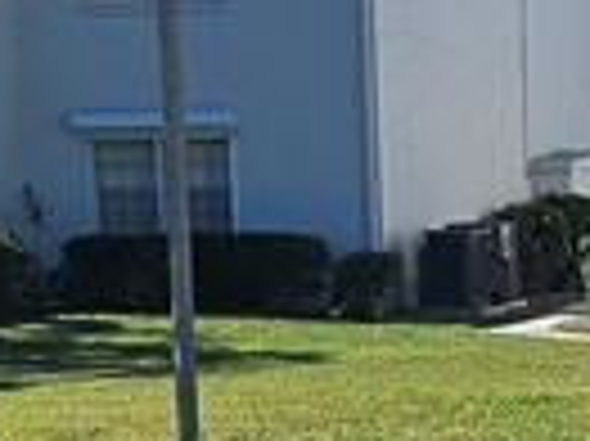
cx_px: 599
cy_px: 828
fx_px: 3065
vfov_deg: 7.9
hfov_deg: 10.9
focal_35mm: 180
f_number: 1.8
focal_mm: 5.4
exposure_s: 1/3327
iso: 25
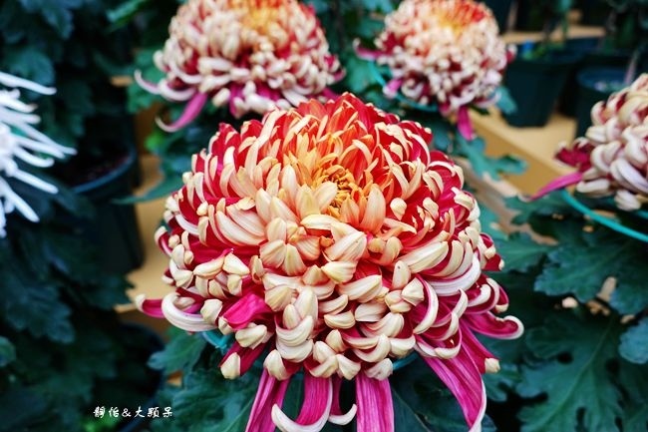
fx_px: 432
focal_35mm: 24
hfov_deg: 73.8
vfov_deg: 53.1
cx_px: 324
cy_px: 216
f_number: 2.8
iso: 125
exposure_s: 1/60
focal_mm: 9
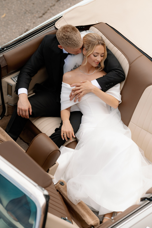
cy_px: 114
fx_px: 856
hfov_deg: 10.1
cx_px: 76
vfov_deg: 15.2
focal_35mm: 135
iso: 500
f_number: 2.2
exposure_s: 1/8000
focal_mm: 135
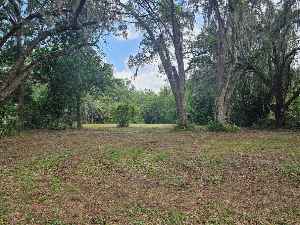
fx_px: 225
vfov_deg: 53.0
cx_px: 143
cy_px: 112
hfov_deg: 67.3
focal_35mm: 26
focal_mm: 6.3
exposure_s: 1/208
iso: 20
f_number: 1.7
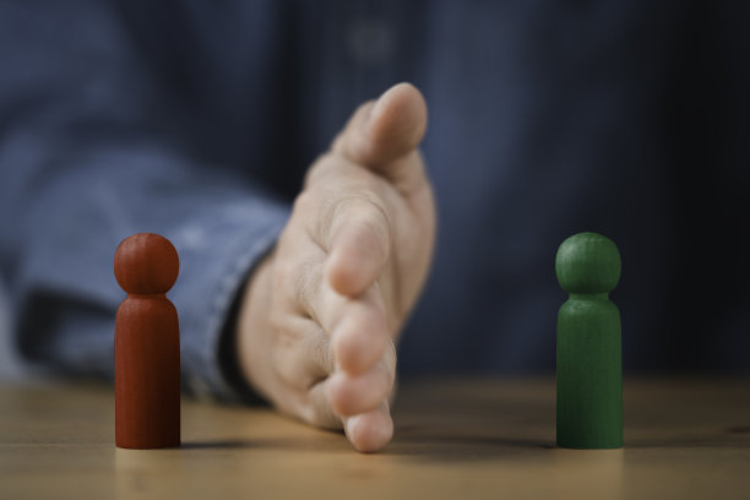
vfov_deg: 15.2
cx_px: 375
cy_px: 250
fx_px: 1875
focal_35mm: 90
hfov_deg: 22.6
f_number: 2.8
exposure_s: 1/200
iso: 100
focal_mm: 90
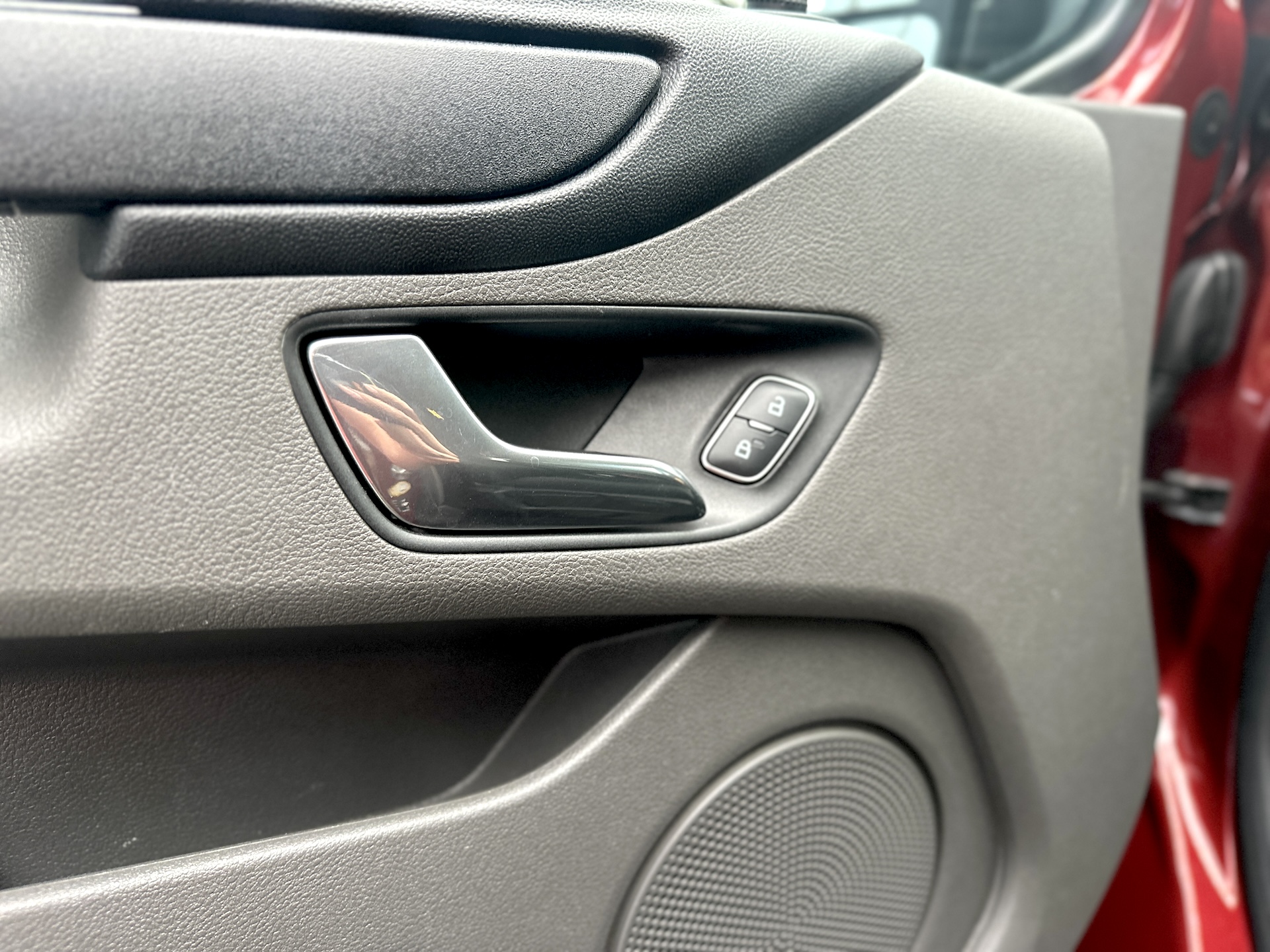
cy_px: 476
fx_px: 881
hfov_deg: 71.6
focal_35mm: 24
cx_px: 635
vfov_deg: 56.8
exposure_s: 1/60
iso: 400
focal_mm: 6.86
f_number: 1.78
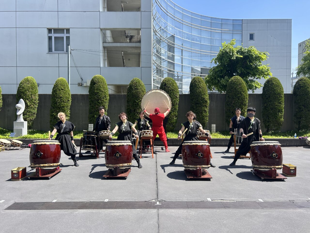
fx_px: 233
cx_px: 155
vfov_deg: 53.1
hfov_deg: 67.3
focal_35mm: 26
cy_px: 116
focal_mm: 5.7
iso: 50
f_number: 1.5
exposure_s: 1/1779
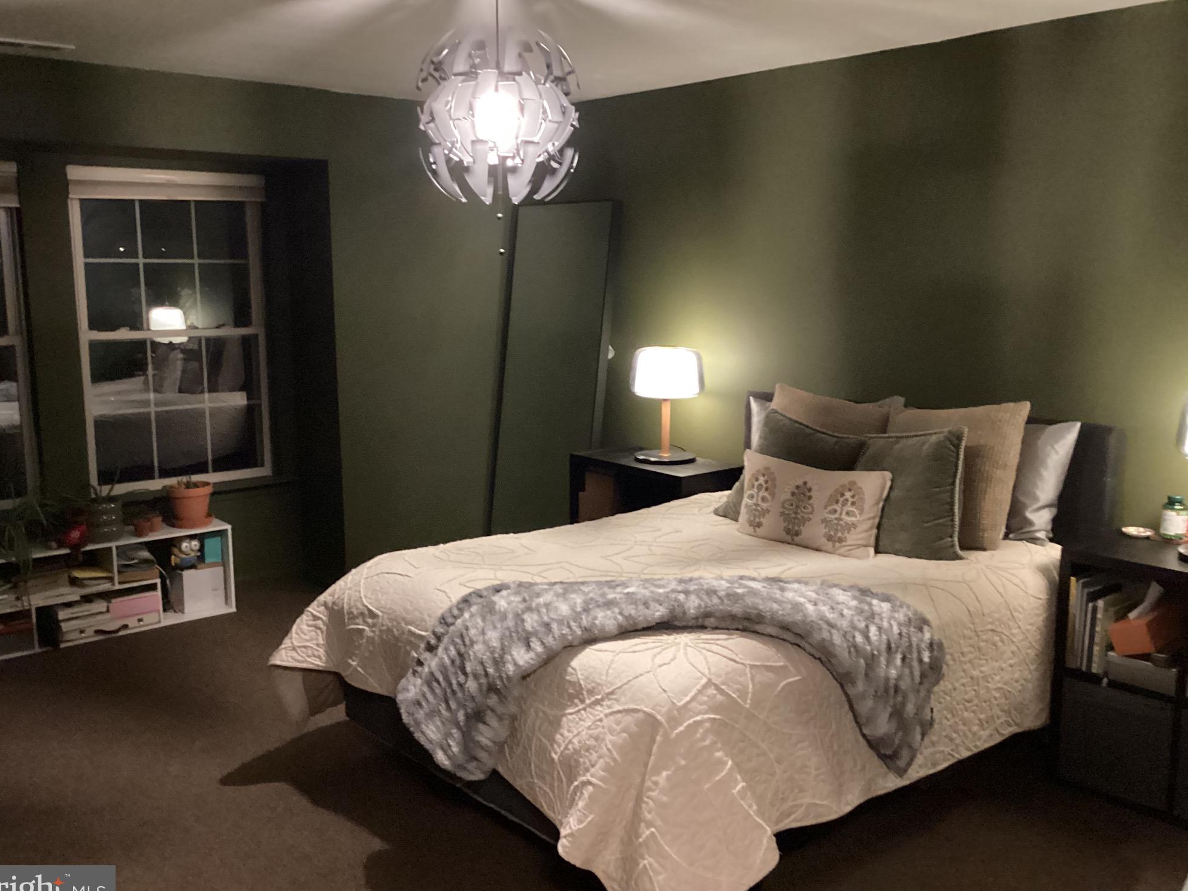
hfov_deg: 56.8
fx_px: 1098
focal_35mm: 32
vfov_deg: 44.2
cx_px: 579
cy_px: 454
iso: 640
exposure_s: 1/20
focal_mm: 3.3
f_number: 2.4
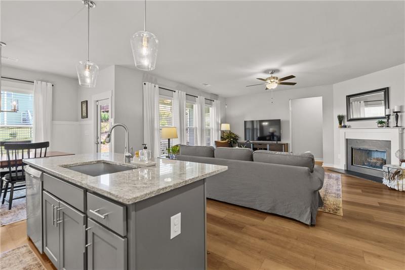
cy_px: 135
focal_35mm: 16
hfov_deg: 96.7
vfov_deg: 73.7
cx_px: 202
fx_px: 180
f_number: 6.3
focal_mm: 16
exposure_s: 1/10
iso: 1250
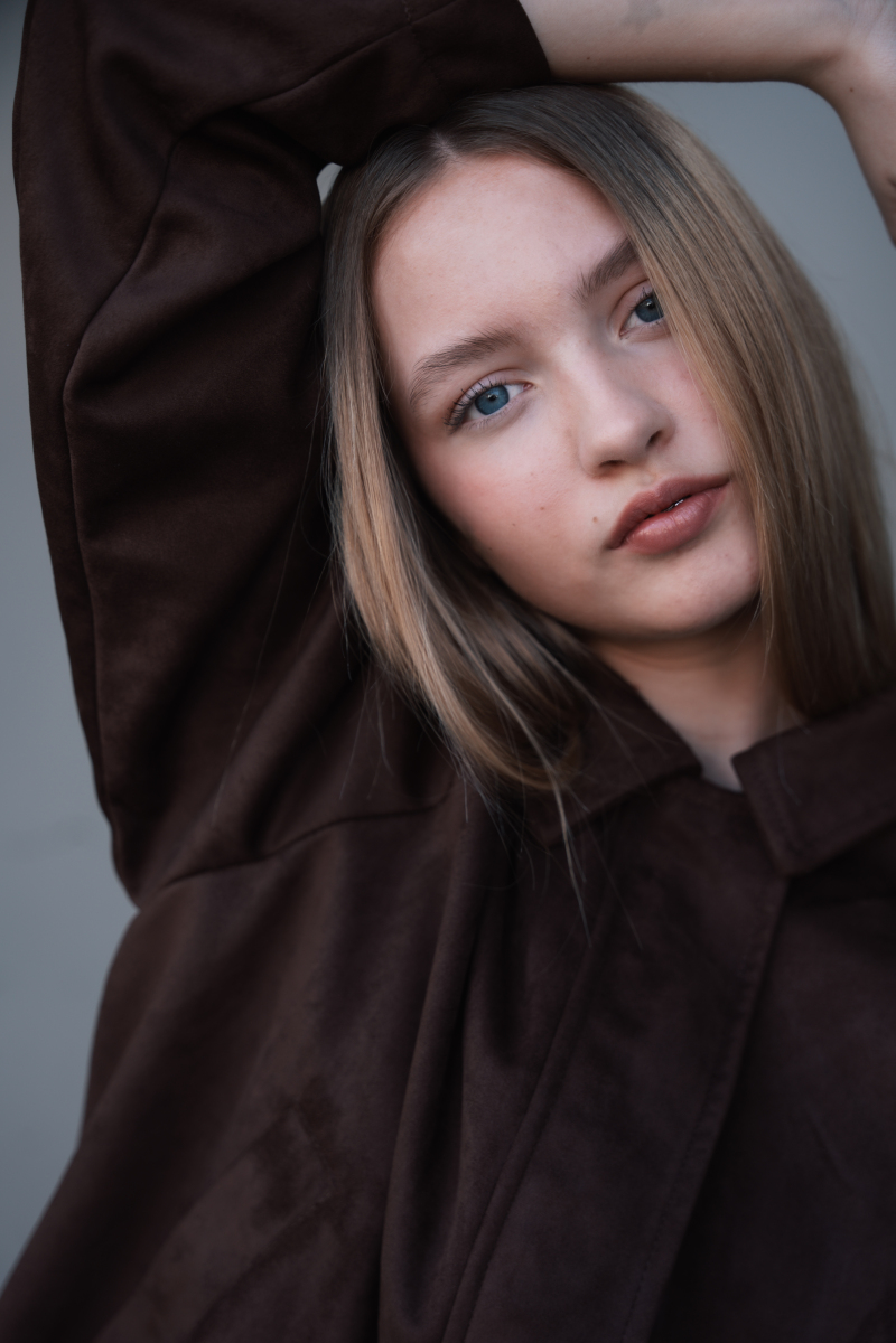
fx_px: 2042
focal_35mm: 55
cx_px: 448
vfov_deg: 36.4
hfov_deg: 24.7
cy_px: 672
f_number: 3.5
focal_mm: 54.7
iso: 80
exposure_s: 1/200
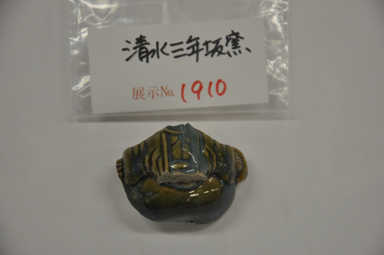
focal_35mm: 135
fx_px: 1438
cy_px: 128
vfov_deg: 10.1
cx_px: 192
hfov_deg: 15.2
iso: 800
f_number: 5.6
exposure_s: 1/160
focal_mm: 90
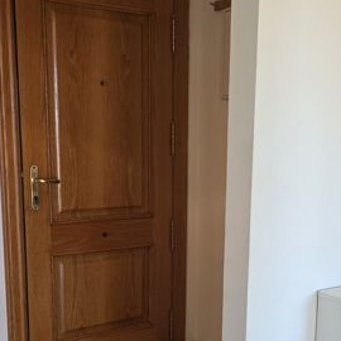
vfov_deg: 31.6
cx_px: 212
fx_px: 591
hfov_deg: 32.1
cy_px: 256
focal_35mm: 53
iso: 100
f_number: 1.7
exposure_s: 1/100
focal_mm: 6.3
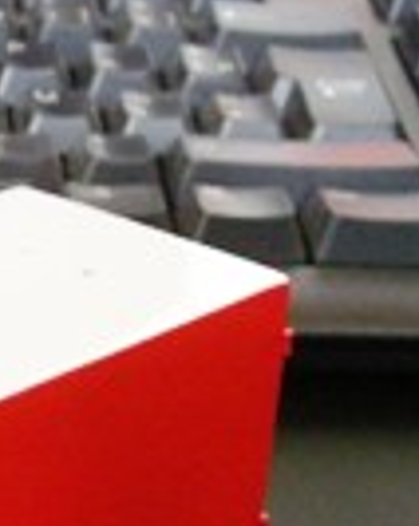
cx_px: -107
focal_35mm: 115
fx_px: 1787
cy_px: 455
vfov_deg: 16.6
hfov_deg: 13.0
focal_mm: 5.7
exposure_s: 1/28.5
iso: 400
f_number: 2.8
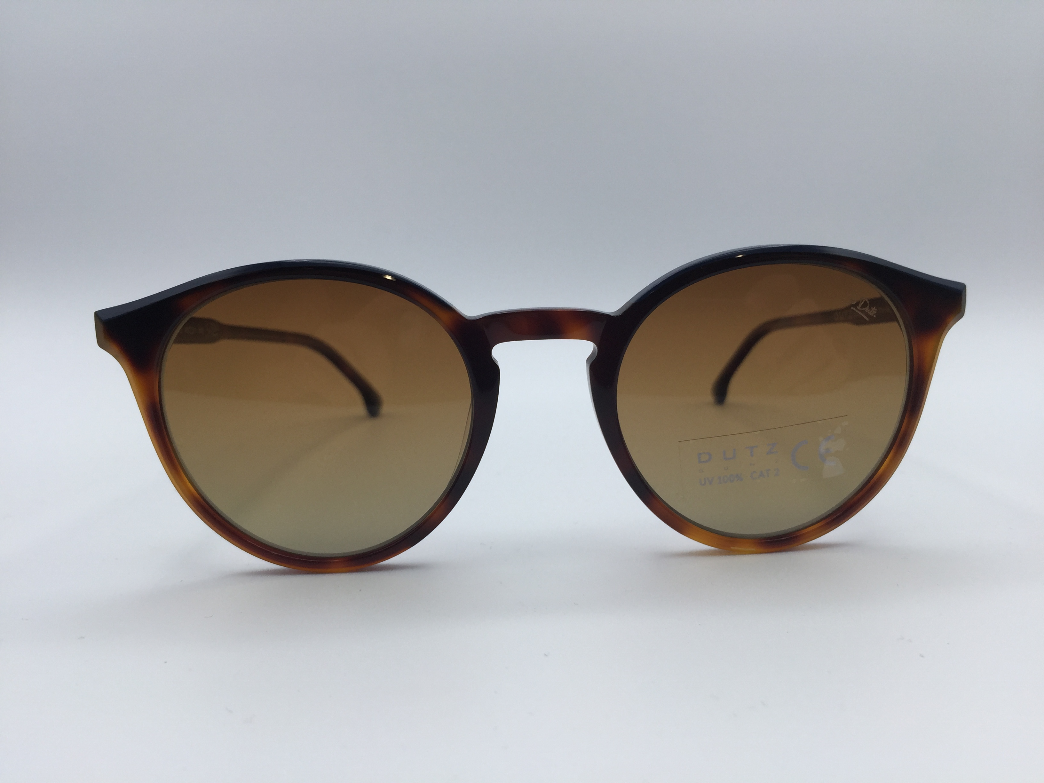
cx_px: 522
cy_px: 392
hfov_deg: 61.7
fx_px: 875
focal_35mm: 29
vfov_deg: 48.2
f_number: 2.2
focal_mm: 4.15
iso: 32
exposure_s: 1/534
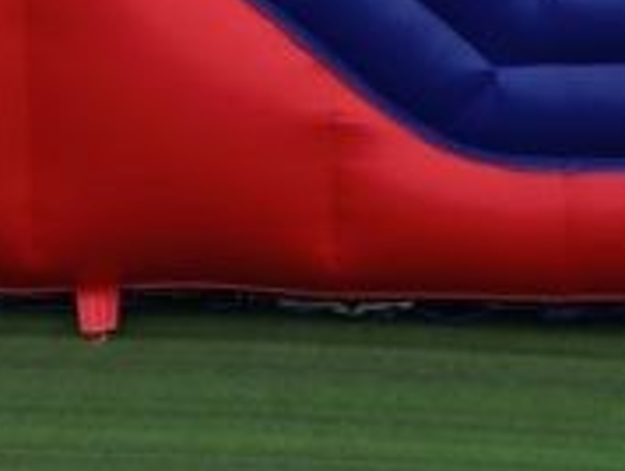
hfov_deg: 14.2
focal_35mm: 138
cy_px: -306
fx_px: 2495
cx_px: 88
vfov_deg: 10.3
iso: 130
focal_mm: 6.72
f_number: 1.7
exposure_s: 1/1250
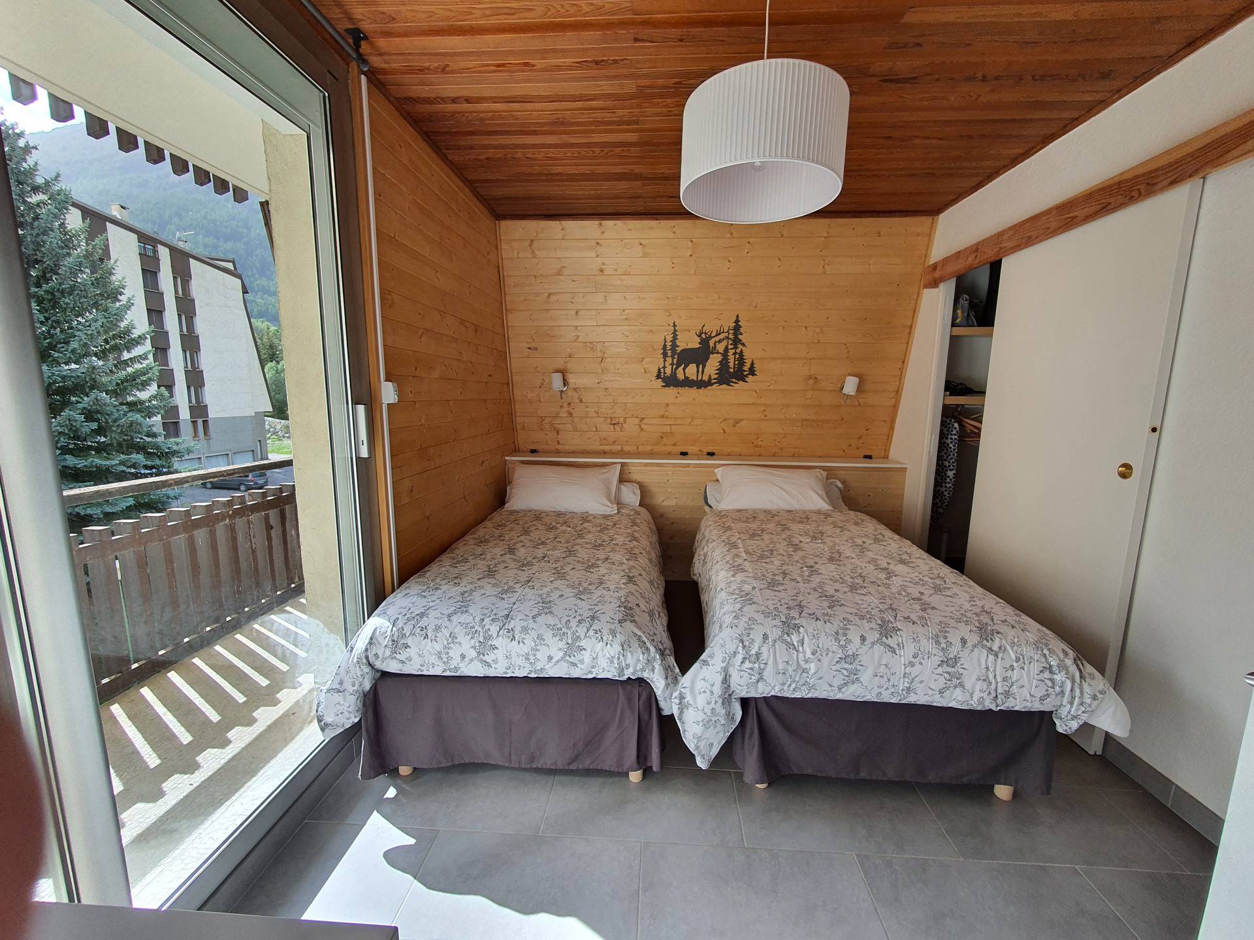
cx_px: 627
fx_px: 471
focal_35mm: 13
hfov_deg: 106.2
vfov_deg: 89.9
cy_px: 470
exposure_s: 1/143
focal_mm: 1.8
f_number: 2.2
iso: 50
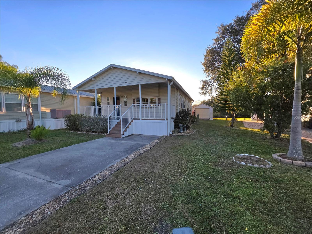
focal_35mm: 13
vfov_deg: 89.9
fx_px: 117
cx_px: 156
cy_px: 117
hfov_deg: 106.2
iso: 20
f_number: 1.9
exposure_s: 1/278
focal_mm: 2.2
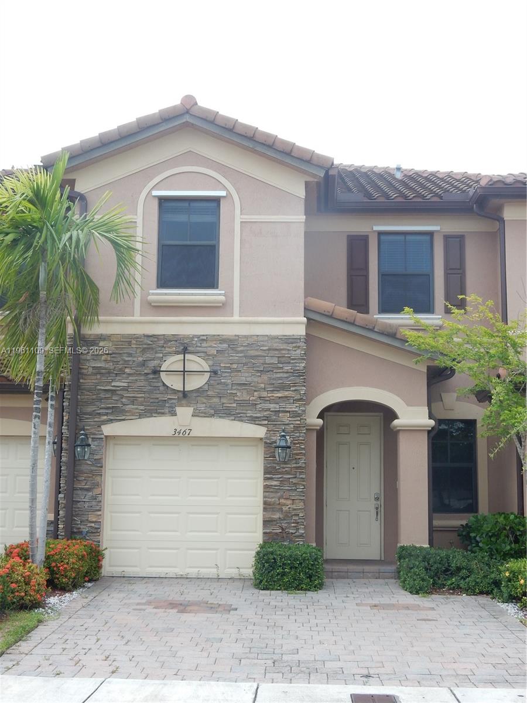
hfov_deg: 28.6
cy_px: 352
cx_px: 264
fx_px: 1035
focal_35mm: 51
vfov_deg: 37.5
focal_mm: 9
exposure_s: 1/160
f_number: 4.5
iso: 125
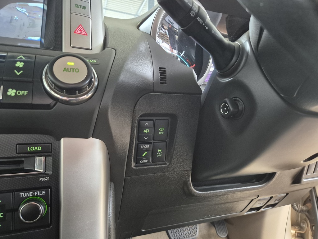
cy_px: 120
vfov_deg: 58.9
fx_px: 211
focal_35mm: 23
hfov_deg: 73.9
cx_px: 159
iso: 1250
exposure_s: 1/50
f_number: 1.8
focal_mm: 5.4
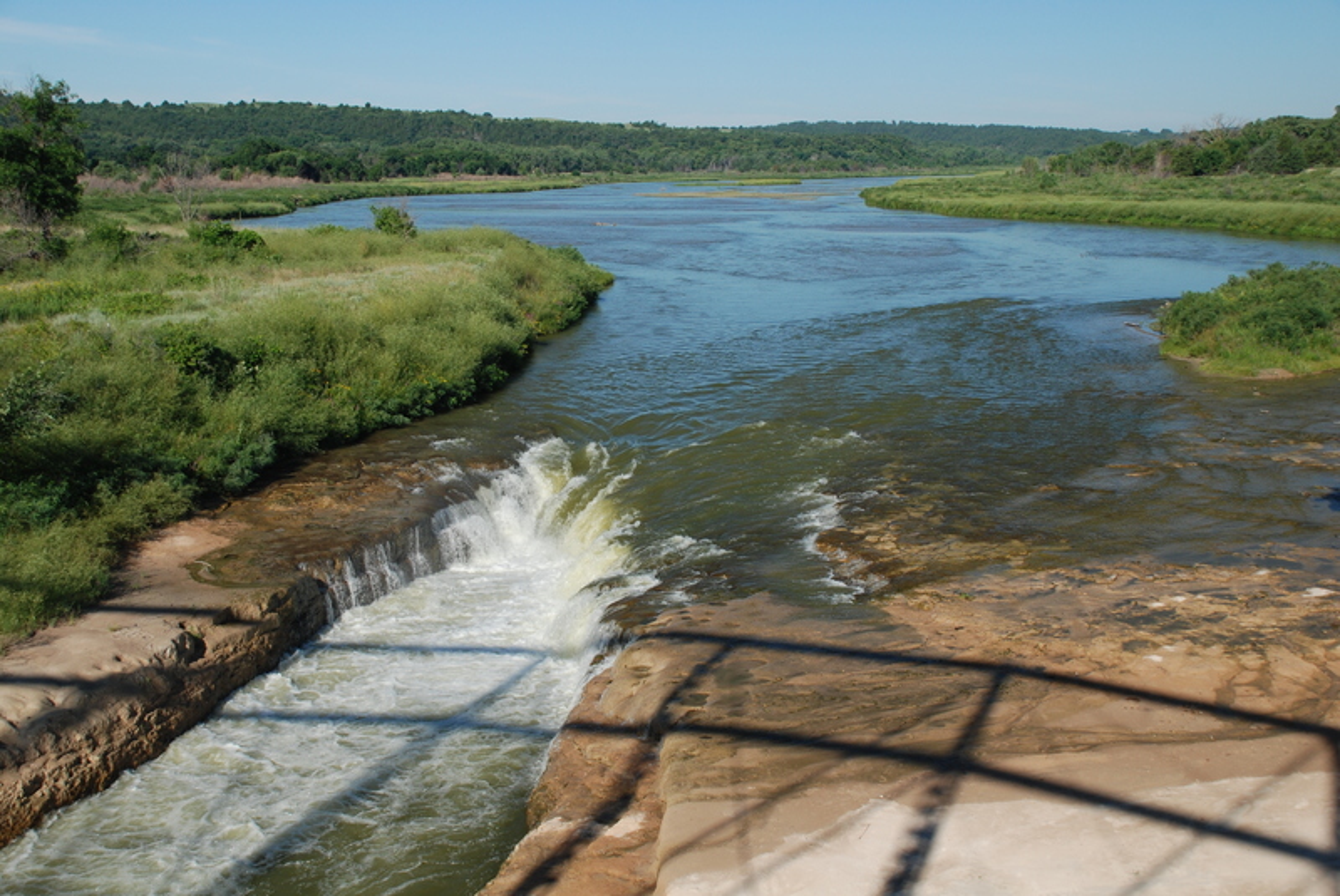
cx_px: 670
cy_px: 448
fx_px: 1732
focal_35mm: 46
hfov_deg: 42.3
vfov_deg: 29.0
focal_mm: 31
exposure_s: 1/160
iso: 160
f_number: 6.3
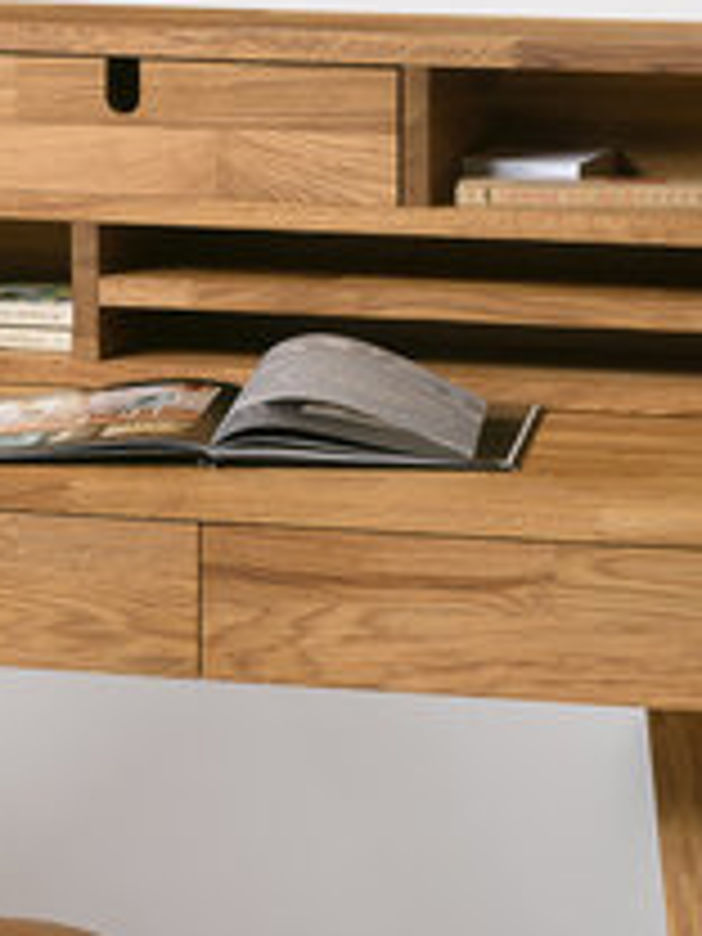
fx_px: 6327
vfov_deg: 8.4
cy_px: 878
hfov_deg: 6.3
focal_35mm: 234
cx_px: 4
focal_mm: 78
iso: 200
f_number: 13
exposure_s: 1/100
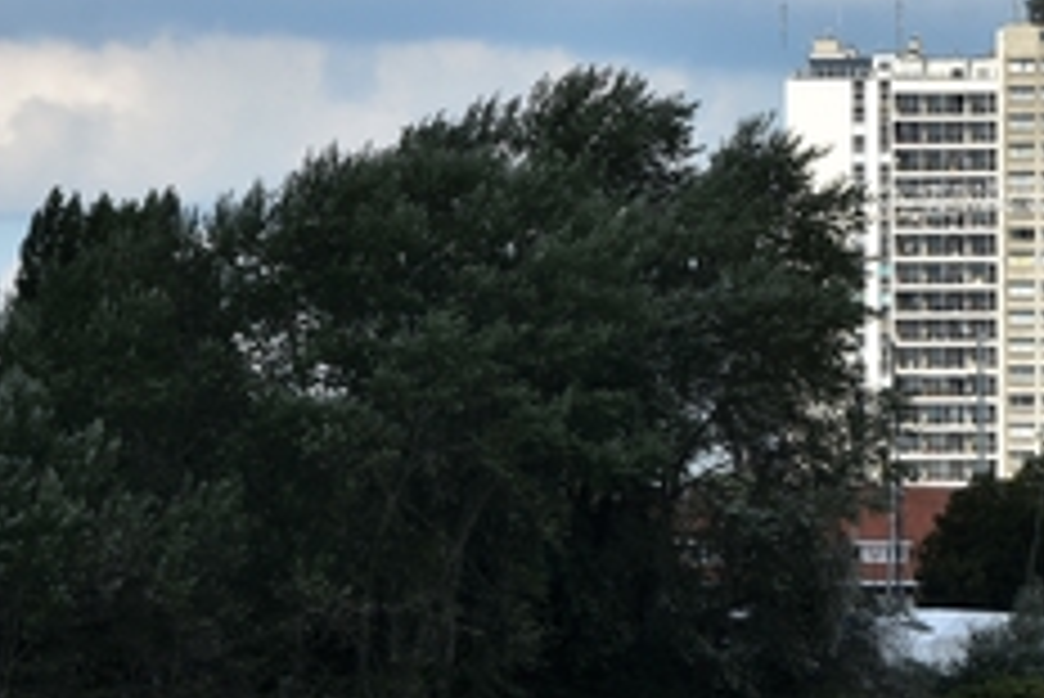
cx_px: 1264
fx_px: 11818
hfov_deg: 5.0
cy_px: 194
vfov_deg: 3.4
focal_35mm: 407
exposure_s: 1/125
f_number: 11
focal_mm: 105
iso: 100
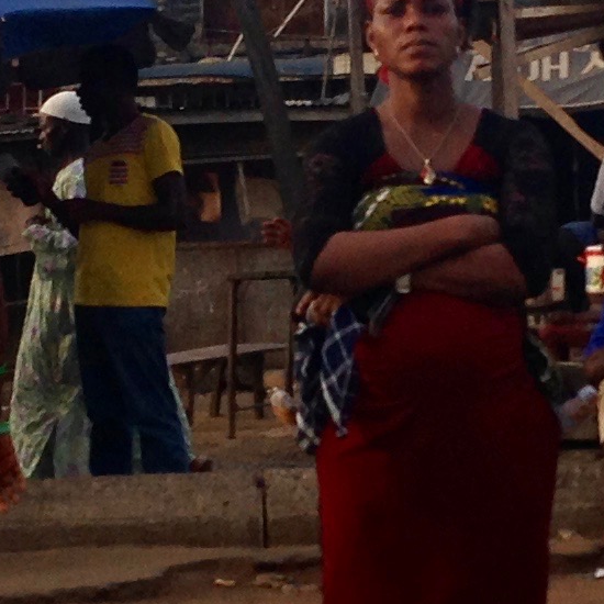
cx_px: 404
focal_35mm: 173
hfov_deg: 10.1
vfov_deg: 10.1
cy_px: 299
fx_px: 3415
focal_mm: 4.12
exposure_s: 1/583
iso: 50
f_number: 2.4
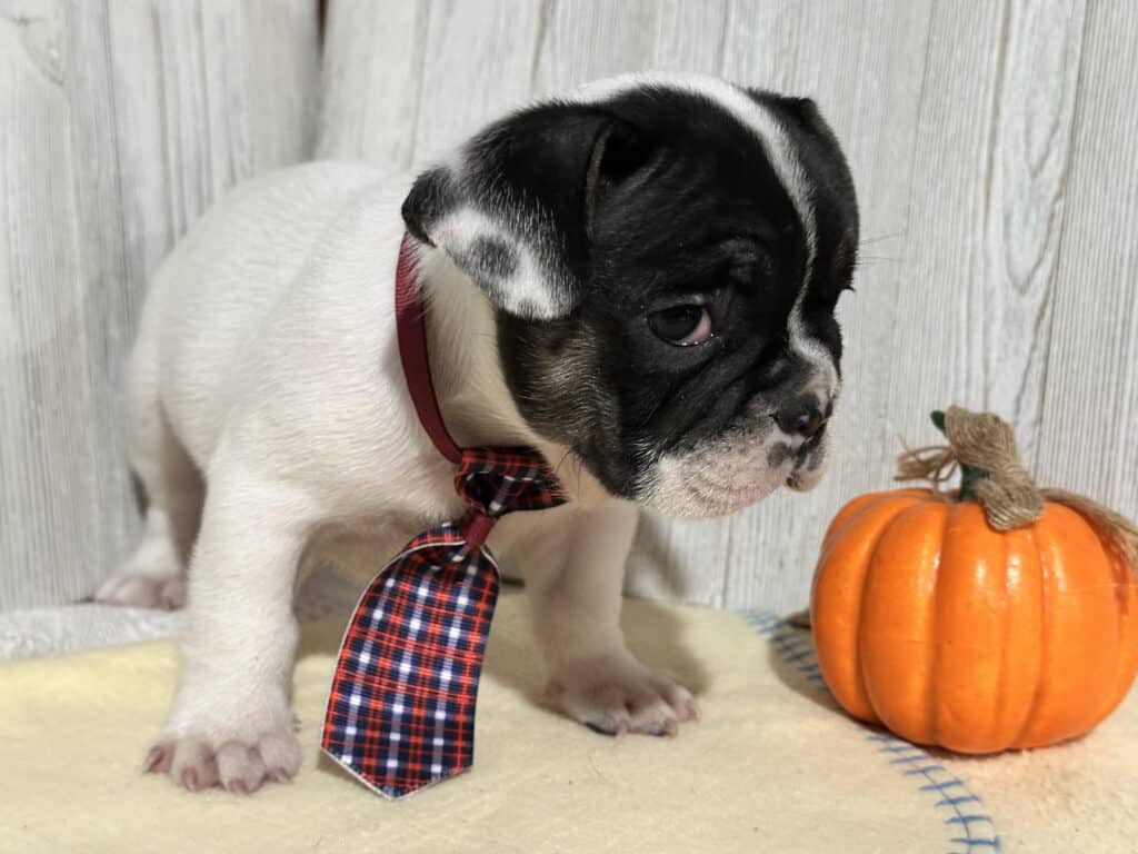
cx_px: 569
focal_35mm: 48
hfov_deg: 39.7
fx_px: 1578
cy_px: 427
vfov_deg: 30.3
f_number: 1.78
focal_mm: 6.86
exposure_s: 1/40
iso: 500
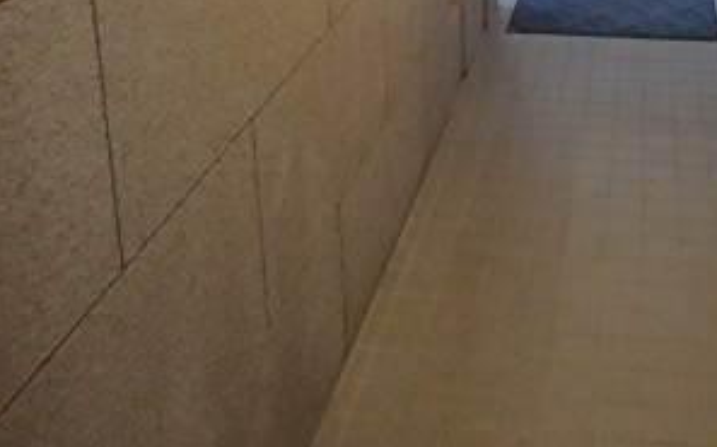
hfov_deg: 40.5
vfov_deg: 24.3
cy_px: -92
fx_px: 937
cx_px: 553
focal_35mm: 48
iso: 800
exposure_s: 1/20
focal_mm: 3.7
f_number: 3.5
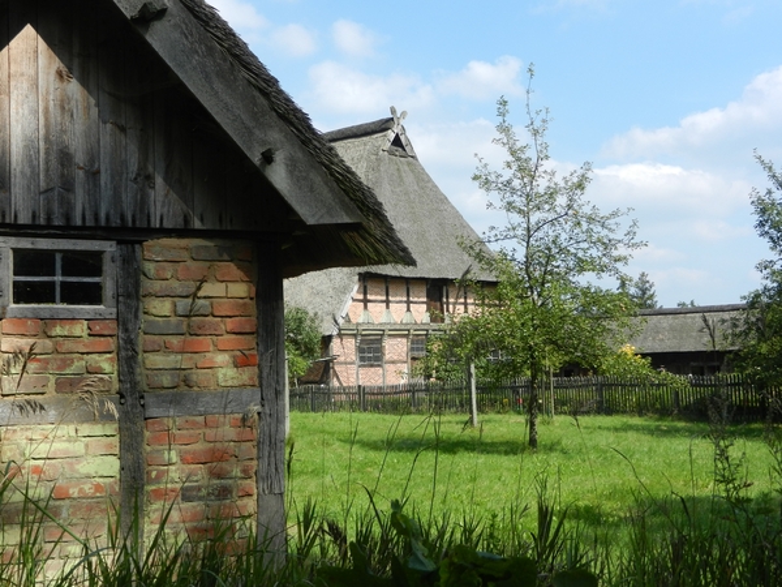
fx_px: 1017
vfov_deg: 32.2
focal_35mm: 45
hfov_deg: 42.1
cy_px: 294
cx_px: 391
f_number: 4.2
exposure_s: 1/800
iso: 160
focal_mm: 8.2
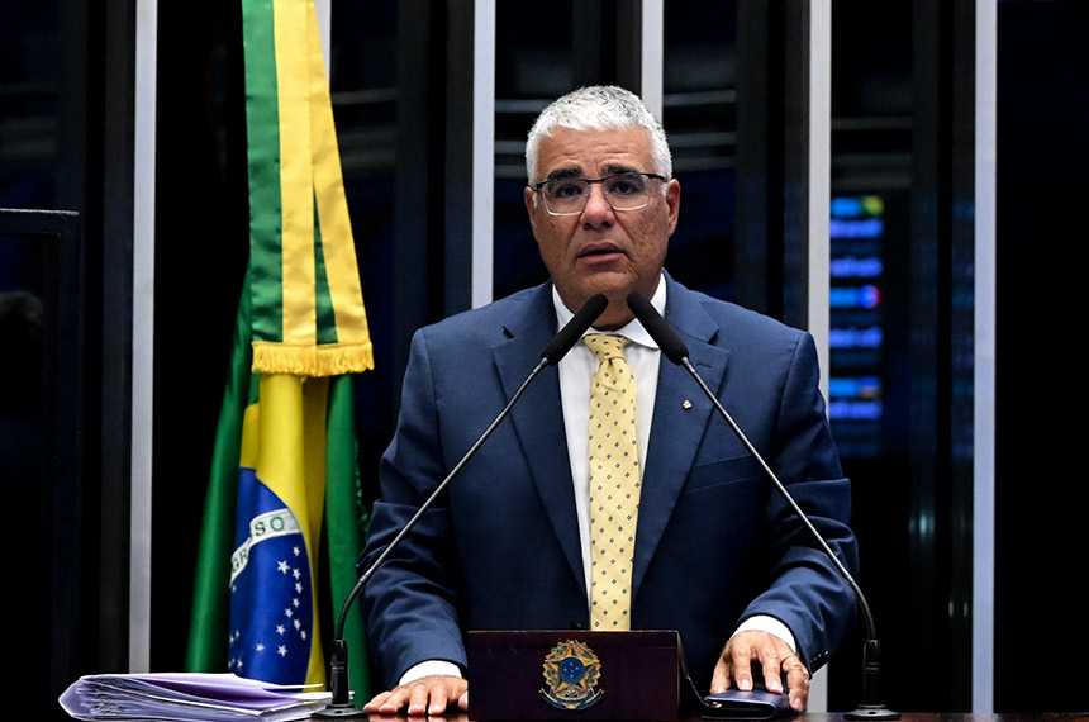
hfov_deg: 15.8
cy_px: 361
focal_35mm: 130
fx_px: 3925
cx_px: 544
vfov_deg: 10.5
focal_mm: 87
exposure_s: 1/160
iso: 6400
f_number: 4
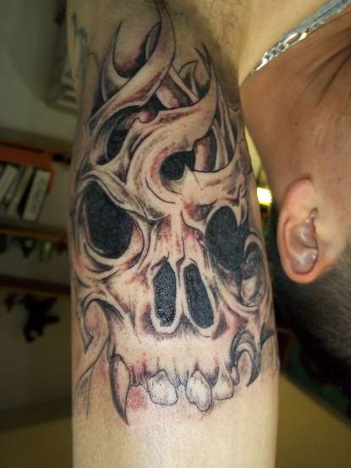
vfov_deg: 47.9
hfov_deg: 36.8
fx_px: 528
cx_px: 163
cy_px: 233
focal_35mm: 39
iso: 250
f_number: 3.1
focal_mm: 6.5
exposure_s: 1/30
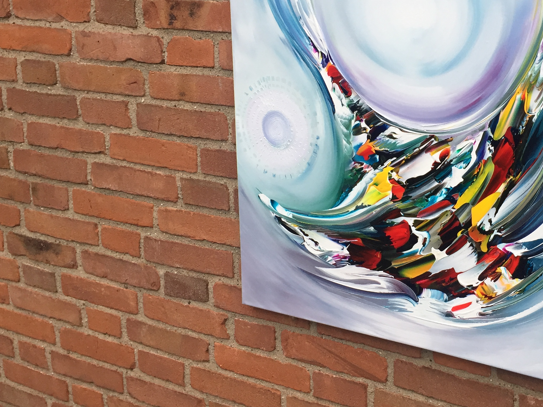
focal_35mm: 46
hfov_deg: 40.2
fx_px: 721
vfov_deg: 31.4
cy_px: 159
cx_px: 398
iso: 32
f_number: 2.2
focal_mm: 4.15
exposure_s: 1/33
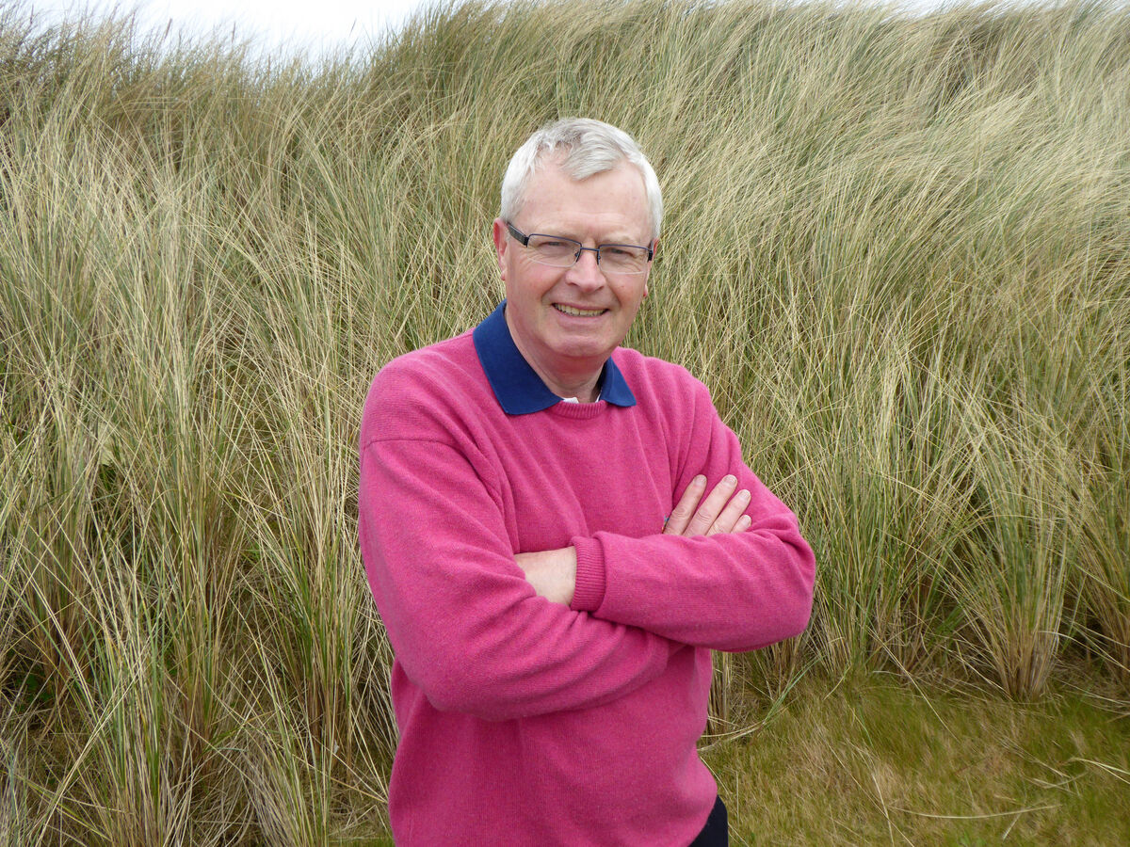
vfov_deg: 45.4
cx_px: 565
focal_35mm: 31
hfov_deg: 58.4
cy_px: 424
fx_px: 1012
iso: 100
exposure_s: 1/320
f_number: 3.5
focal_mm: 5.4
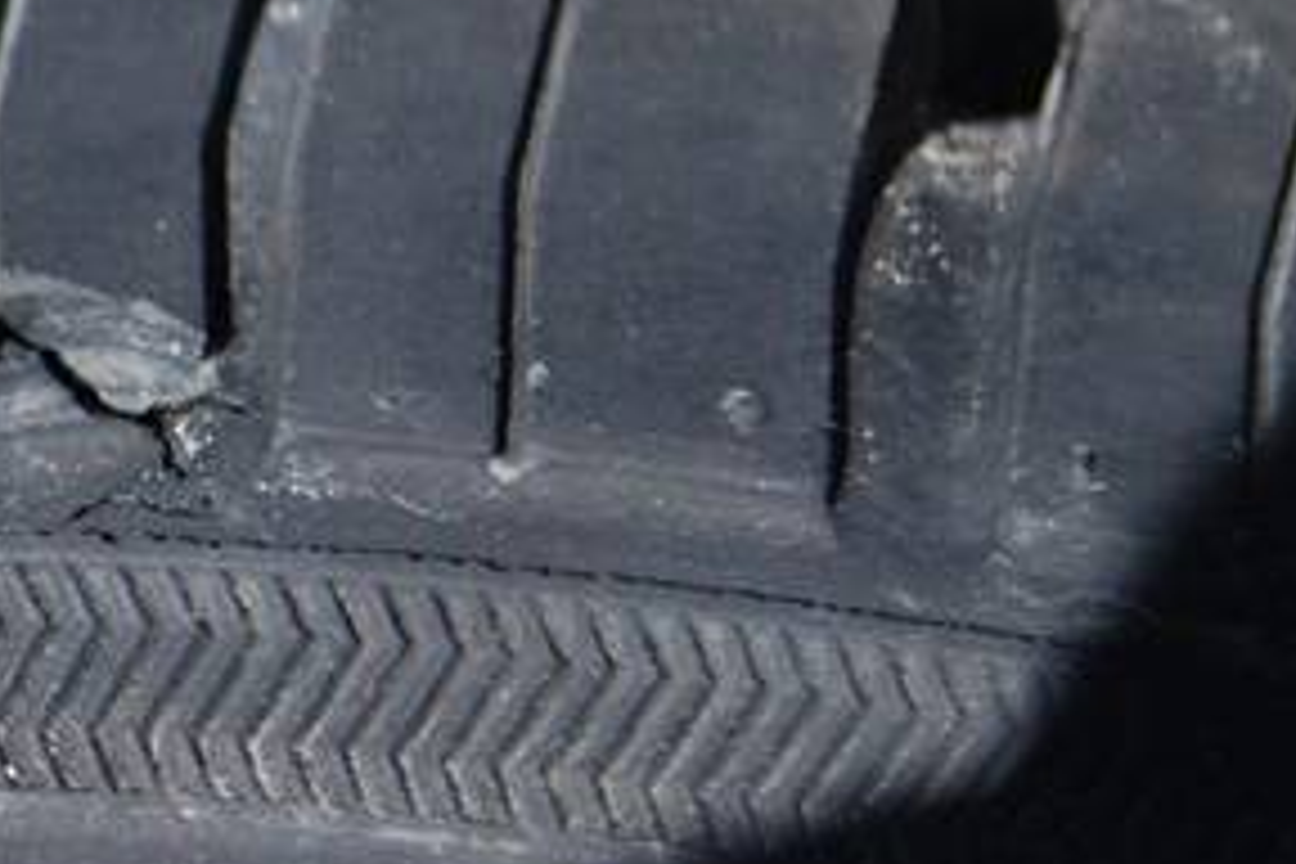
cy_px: 423
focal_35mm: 232
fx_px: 8366
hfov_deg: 8.7
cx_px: -436
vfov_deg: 5.9
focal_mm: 55
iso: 100
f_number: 5.6
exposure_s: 1/125
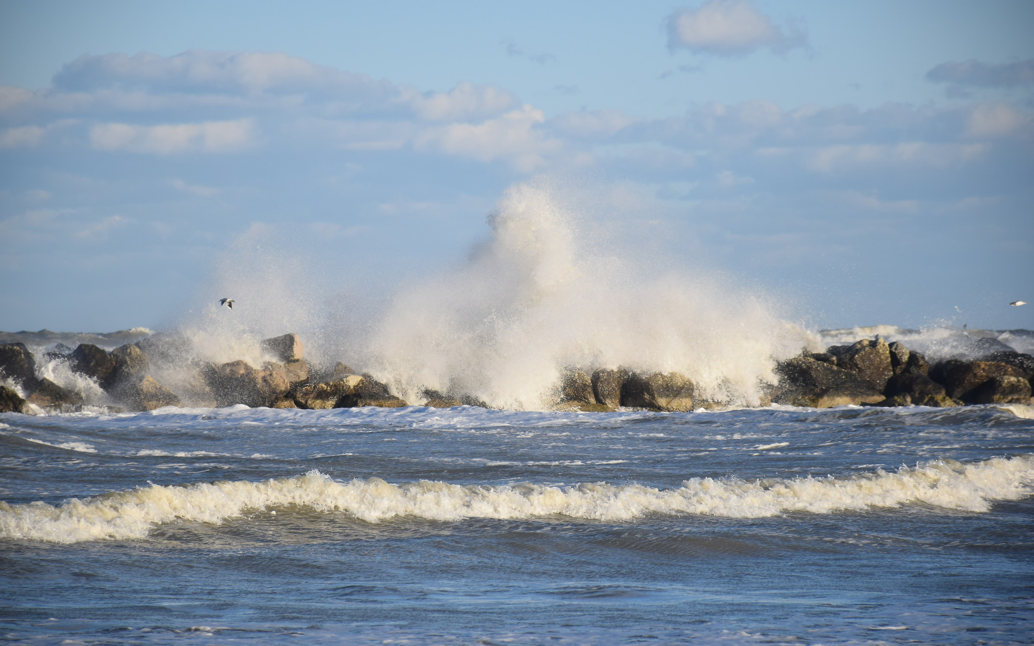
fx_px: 6059
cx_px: 516
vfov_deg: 6.1
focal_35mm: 215
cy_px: 335
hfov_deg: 9.8
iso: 200
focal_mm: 140
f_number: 7.1
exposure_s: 1/800
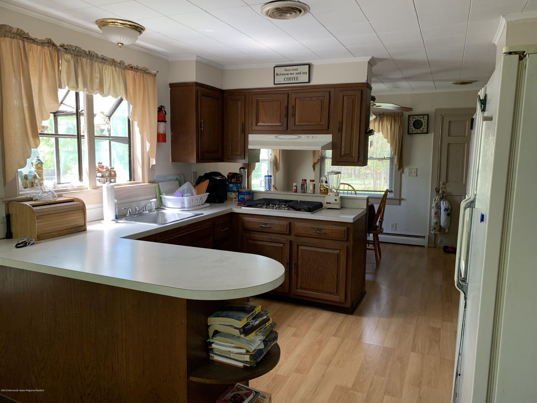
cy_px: 202
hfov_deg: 67.3
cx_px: 268
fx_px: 403
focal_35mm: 26
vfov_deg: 53.1
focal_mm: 4.25
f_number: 1.8
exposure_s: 1/92
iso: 100
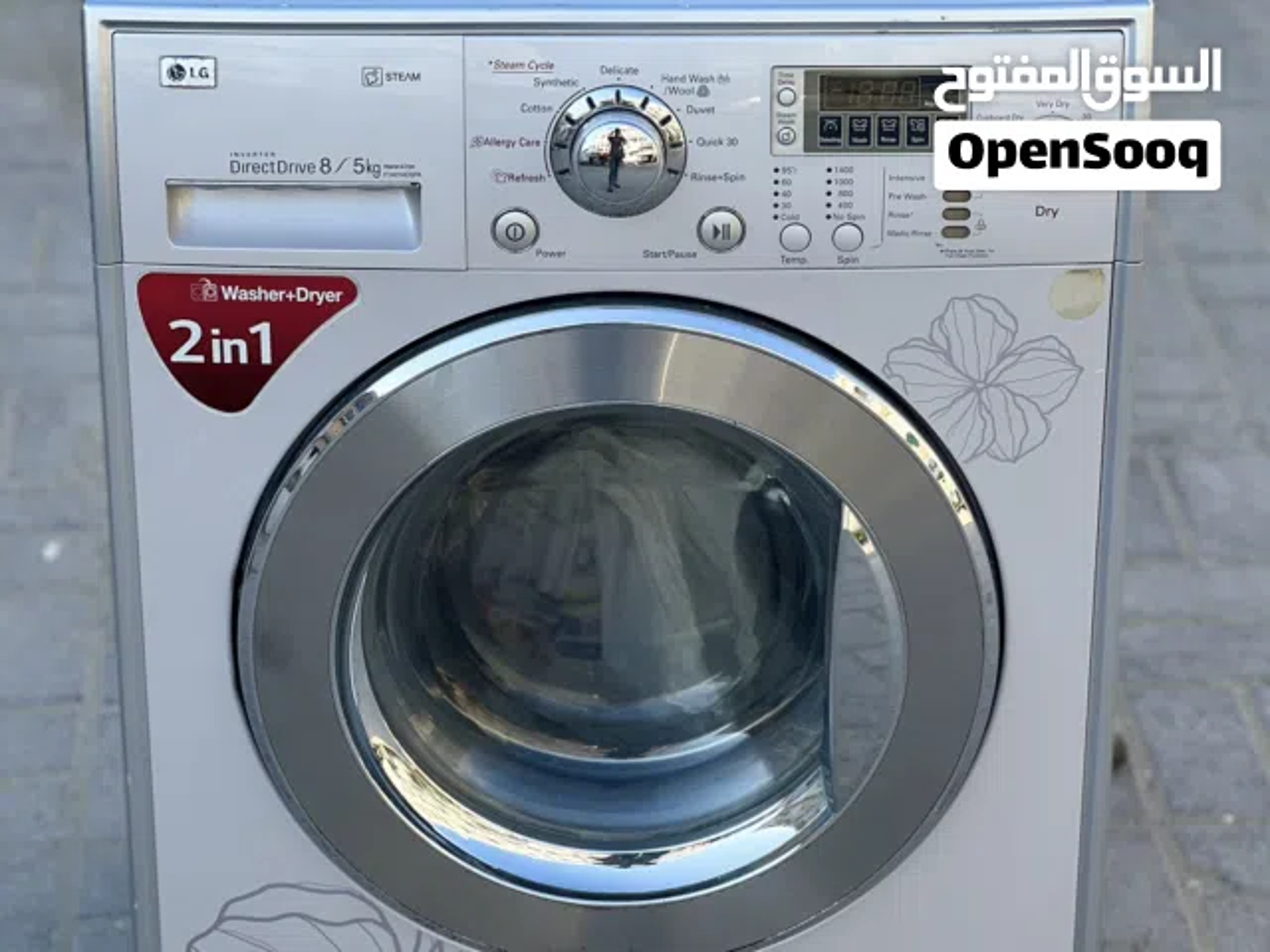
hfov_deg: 25.3
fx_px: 2825
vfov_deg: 19.1
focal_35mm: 77
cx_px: 635
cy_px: 476
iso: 20
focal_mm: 9
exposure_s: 1/135
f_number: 2.8
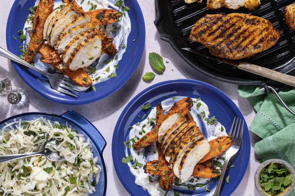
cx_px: 148
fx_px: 409
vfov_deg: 26.9
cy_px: 98
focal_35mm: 50
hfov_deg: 39.6
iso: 160
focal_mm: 50
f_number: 16
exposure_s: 1/100
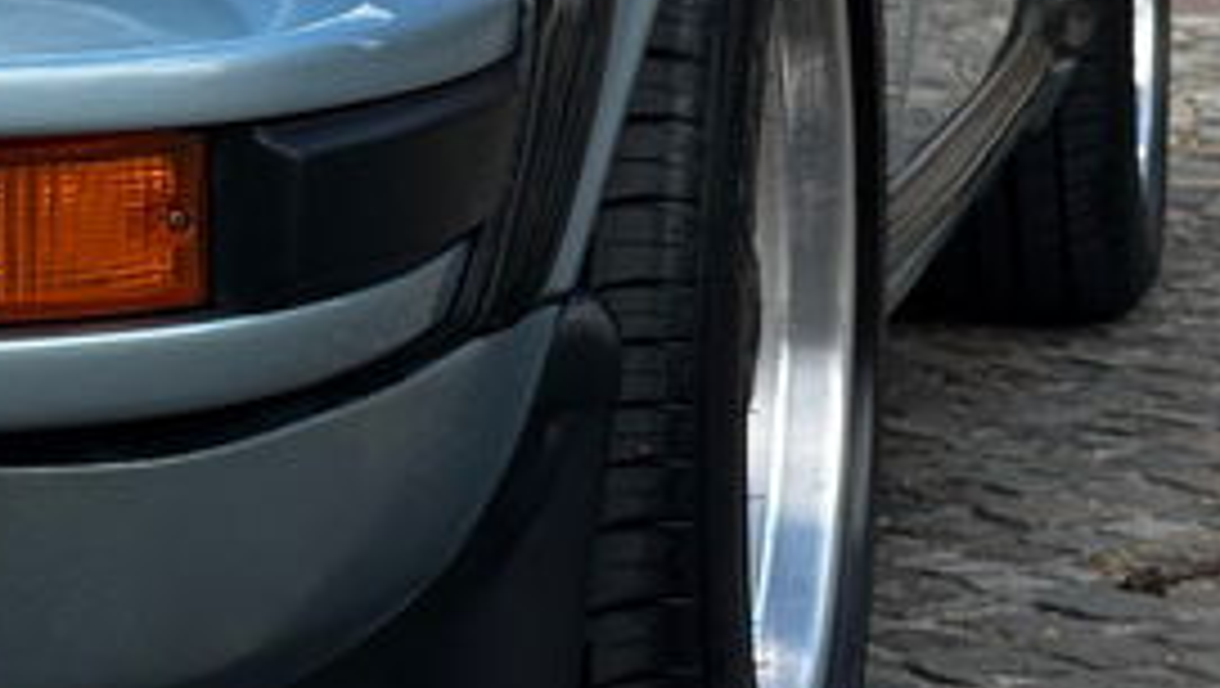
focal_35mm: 148
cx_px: 9
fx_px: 4792
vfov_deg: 8.1
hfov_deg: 14.3
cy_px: -180
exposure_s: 1/1565
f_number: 1.78
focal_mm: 6.86
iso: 64
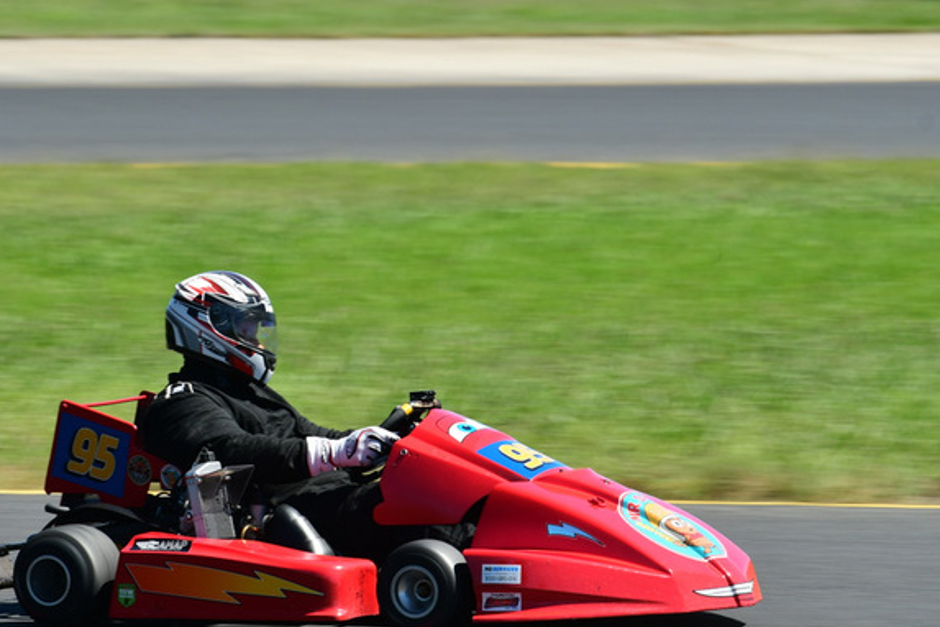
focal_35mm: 398
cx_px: 310
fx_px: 10391
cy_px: 343
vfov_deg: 3.5
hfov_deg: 5.2
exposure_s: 1/250
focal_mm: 190
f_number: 11
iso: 250
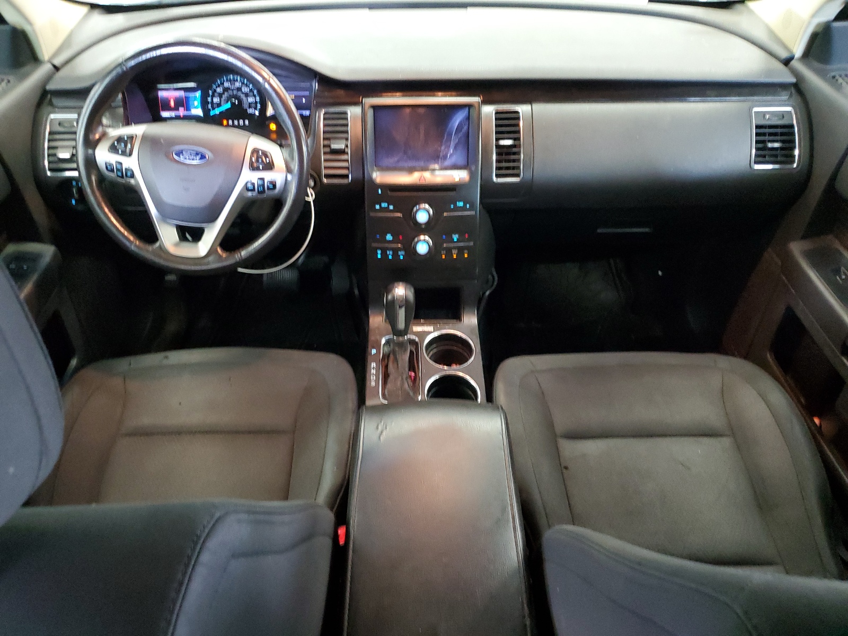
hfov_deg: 67.3
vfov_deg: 53.1
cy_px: 318
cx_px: 424
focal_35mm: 26
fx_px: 637
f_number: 1.5
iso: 468
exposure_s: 1/15
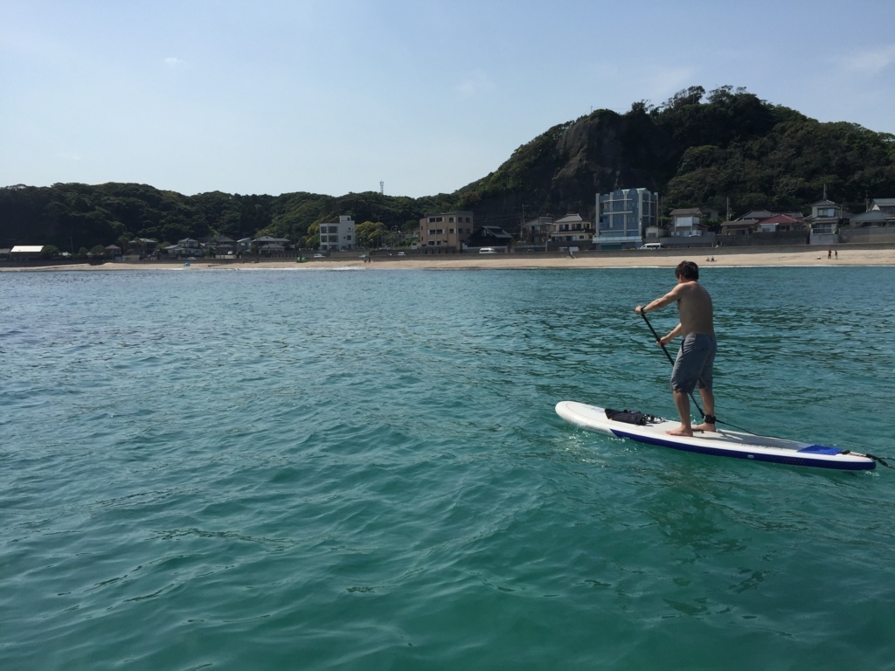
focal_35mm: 29
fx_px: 750
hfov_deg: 61.7
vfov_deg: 48.2
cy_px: 336
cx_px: 448
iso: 32
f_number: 2.2
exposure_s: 1/3968
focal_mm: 4.15
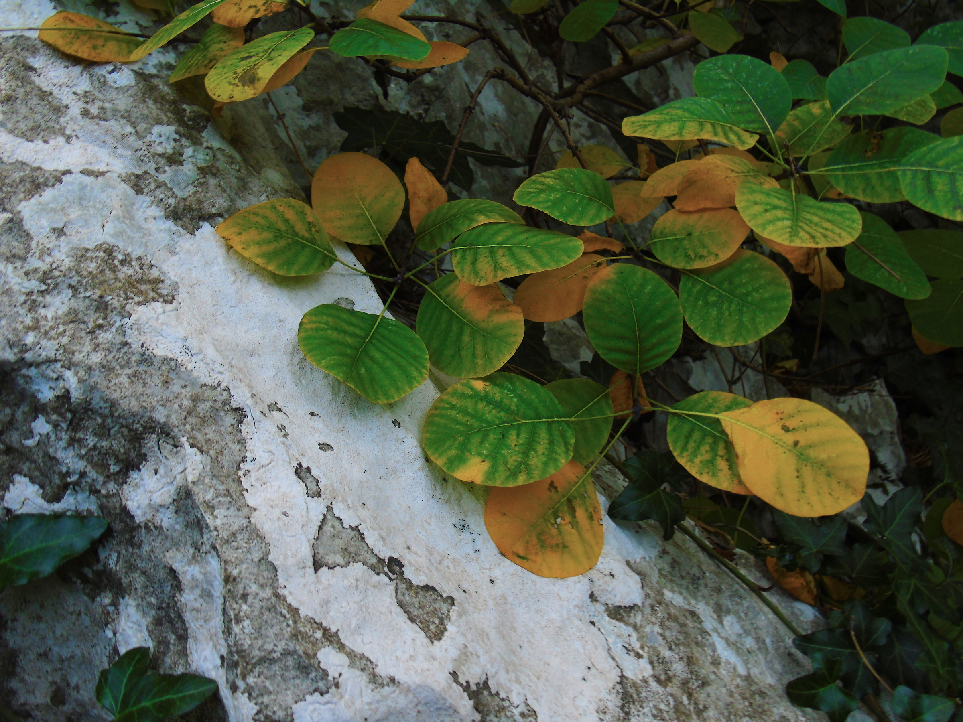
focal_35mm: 34
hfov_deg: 54.0
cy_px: 361
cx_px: 482
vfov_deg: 41.8
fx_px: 946
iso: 80
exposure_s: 1/8
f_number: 4.4
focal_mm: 6.1
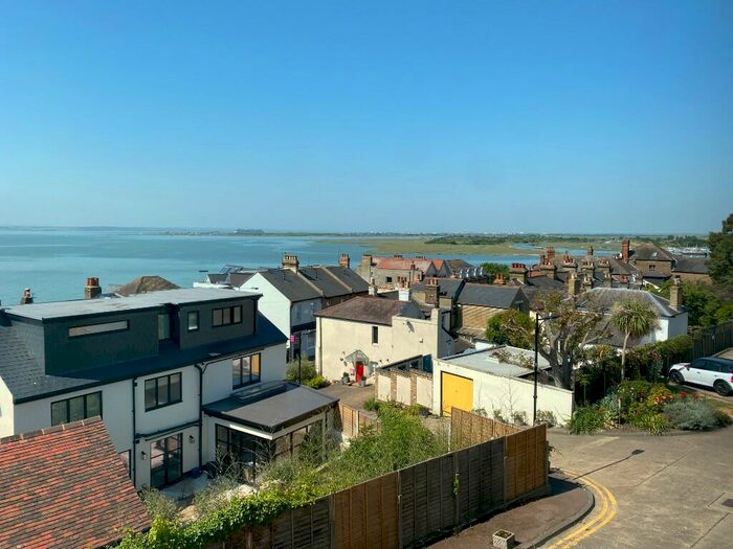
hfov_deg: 67.3
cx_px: 366
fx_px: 551
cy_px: 274
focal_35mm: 26
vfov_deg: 53.1
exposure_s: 1/2817
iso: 32
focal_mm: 4.25
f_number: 1.8
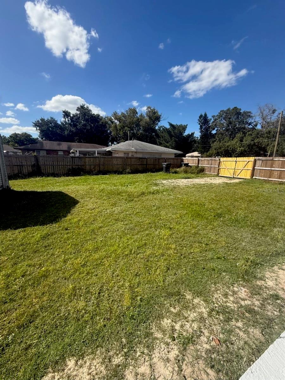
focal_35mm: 14
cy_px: 190
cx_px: 142
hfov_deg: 85.7
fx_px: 154
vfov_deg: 102.1
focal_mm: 2.22
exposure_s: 1/1431
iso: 50
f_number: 2.2
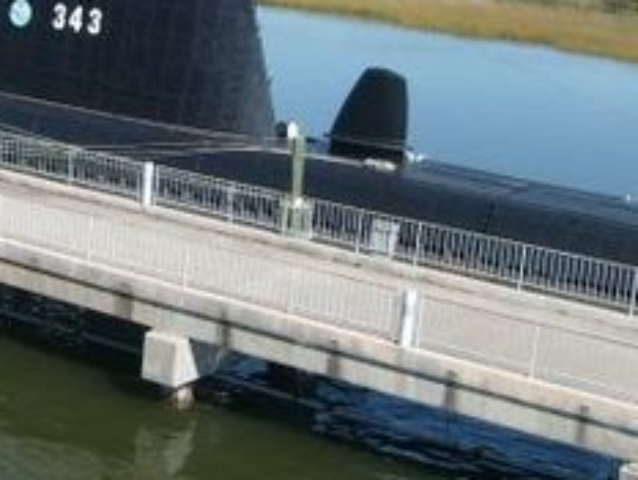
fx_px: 1475
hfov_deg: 23.9
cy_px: 41
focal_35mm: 80
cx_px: 97
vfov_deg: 18.1
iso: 80
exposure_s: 1/250
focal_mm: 5.8
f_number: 7.1
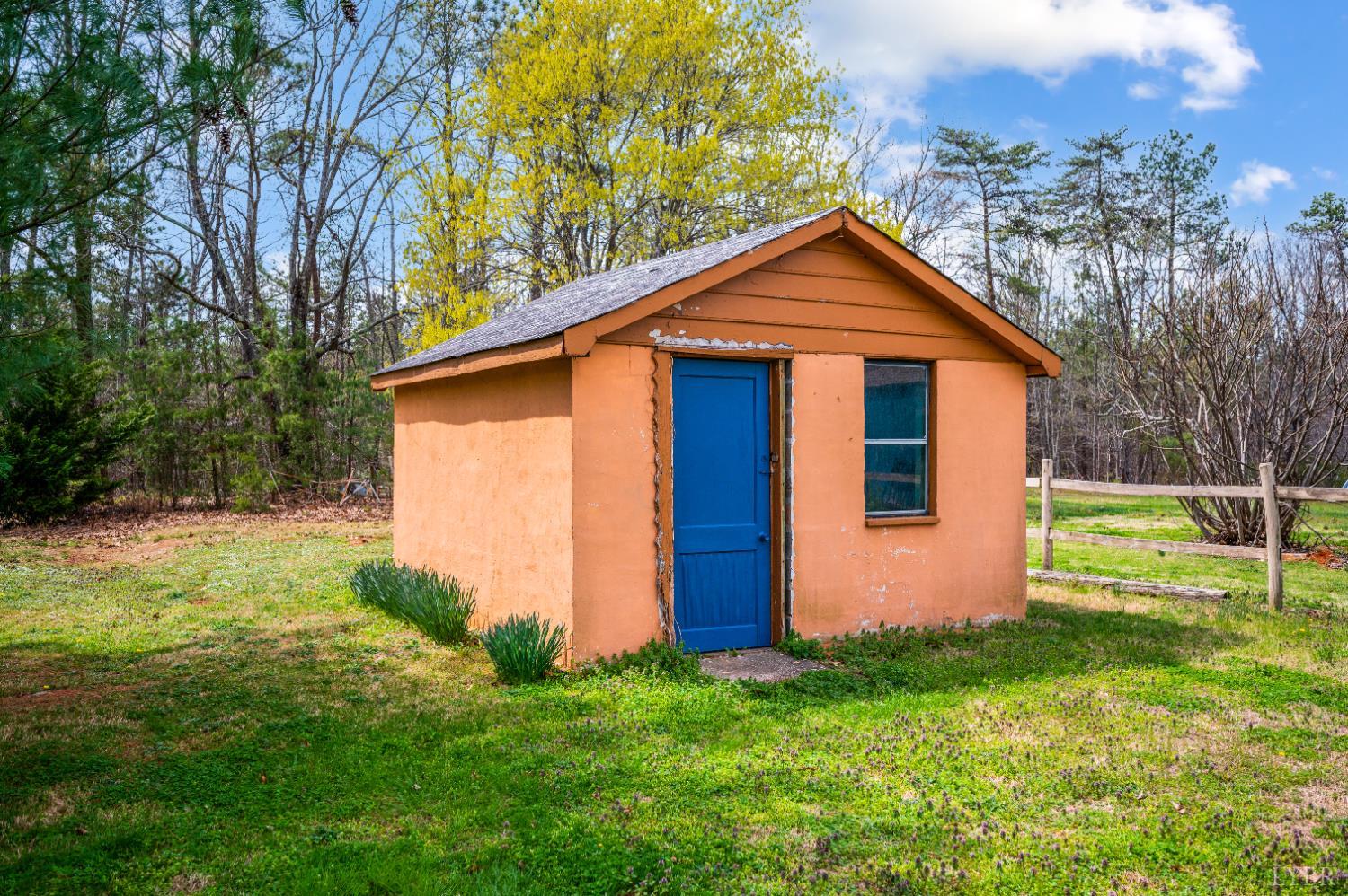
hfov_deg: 62.0
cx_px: 674
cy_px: 448
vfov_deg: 43.6
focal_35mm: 30
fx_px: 1123
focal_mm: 30
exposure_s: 1/2000
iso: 400
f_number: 4
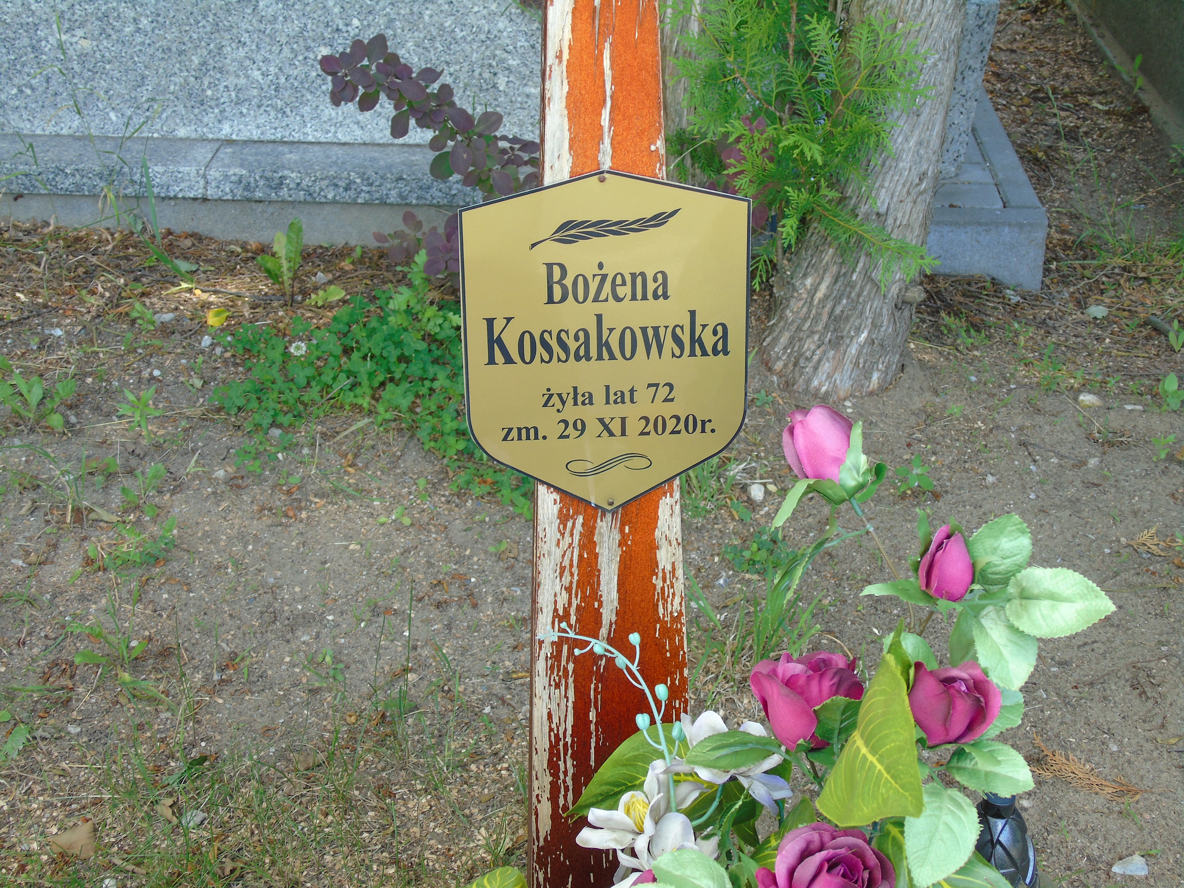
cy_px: 444
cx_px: 592
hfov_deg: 35.5
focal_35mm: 54
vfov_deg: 27.0
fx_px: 1847
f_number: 4.3
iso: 80
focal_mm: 9.6
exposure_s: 1/40
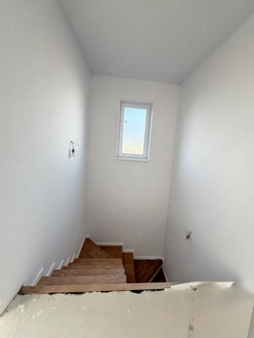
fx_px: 147
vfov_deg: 98.1
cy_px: 161
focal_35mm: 15
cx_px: 133
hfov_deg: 81.7
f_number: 2.2
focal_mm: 2.22
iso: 250
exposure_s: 1/99
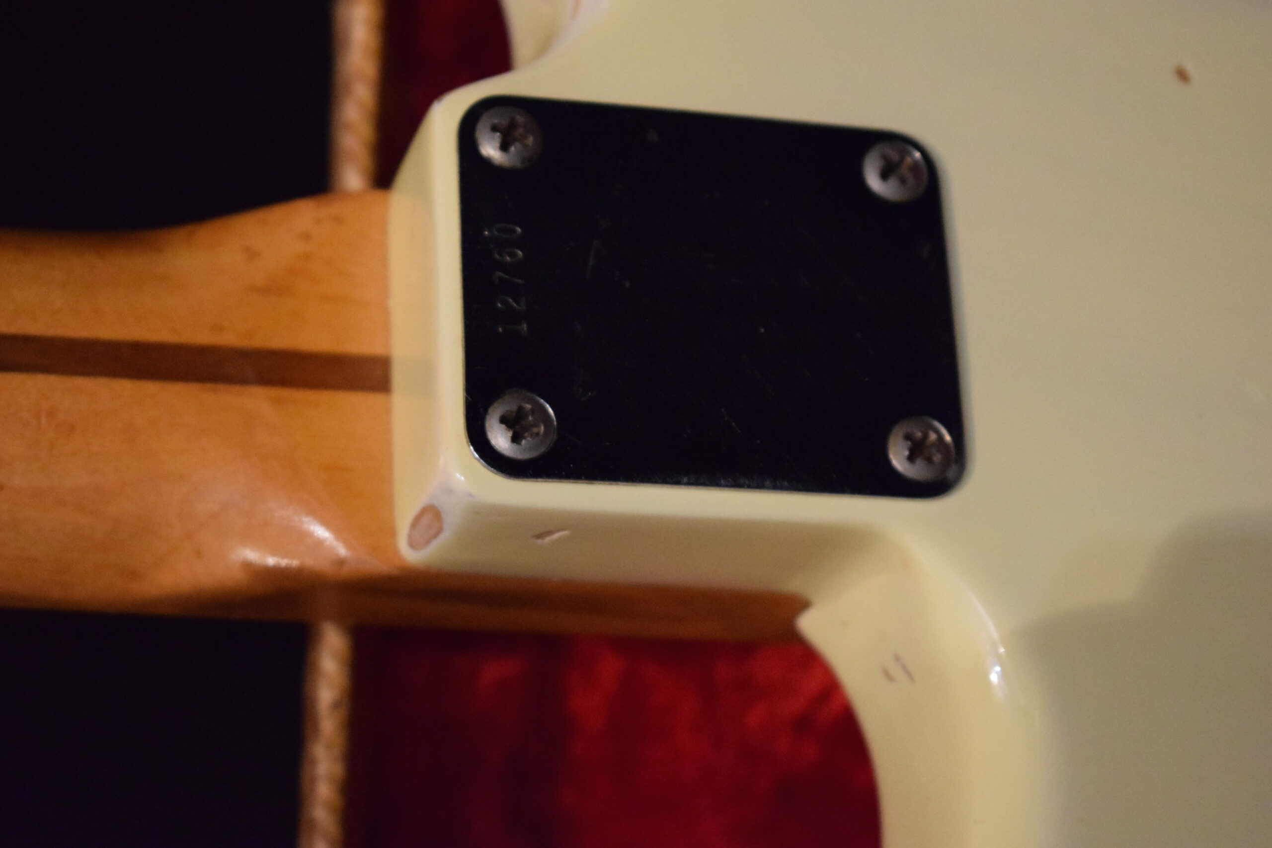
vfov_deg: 16.6
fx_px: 2915
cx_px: 636
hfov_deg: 24.6
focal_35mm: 82
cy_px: 424
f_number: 5.6
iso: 5600
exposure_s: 1/60
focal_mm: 55
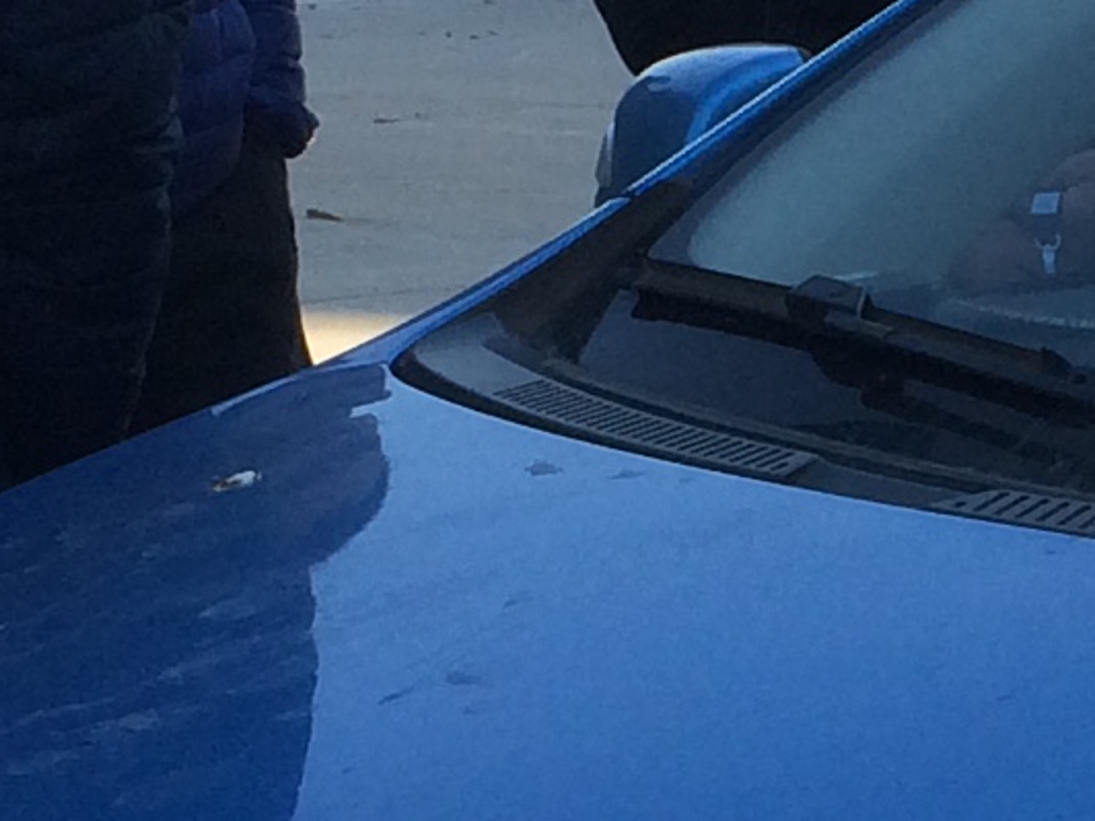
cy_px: 527
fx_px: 5631
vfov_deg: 8.3
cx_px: 1280
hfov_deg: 10.9
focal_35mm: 178
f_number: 2.2
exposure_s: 1/720
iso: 32
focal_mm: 4.15
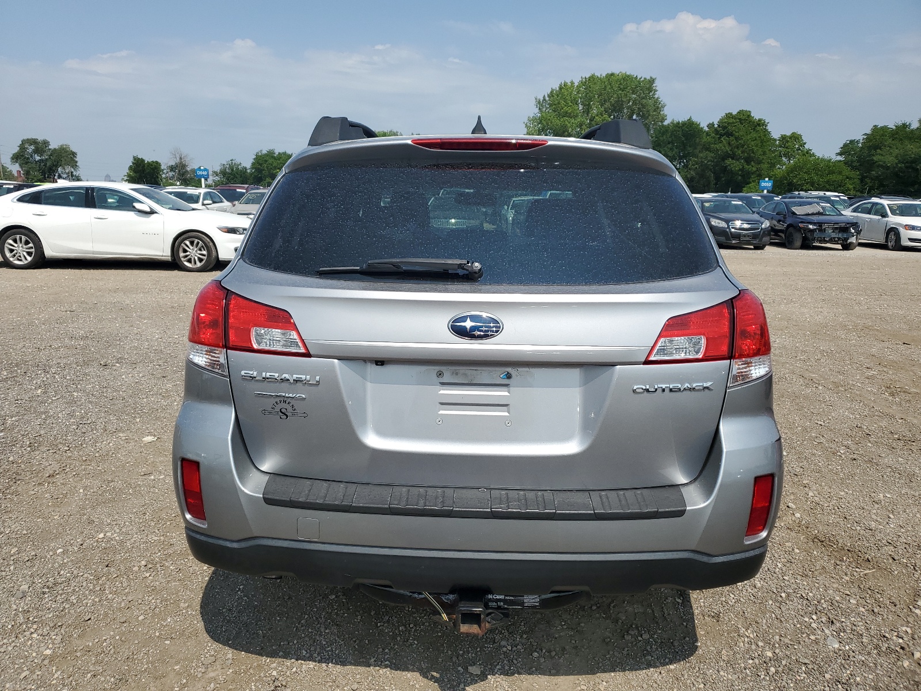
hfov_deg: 67.3
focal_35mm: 26
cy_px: 346
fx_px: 692
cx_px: 460
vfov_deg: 53.1
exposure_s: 1/5000
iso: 50
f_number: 1.5
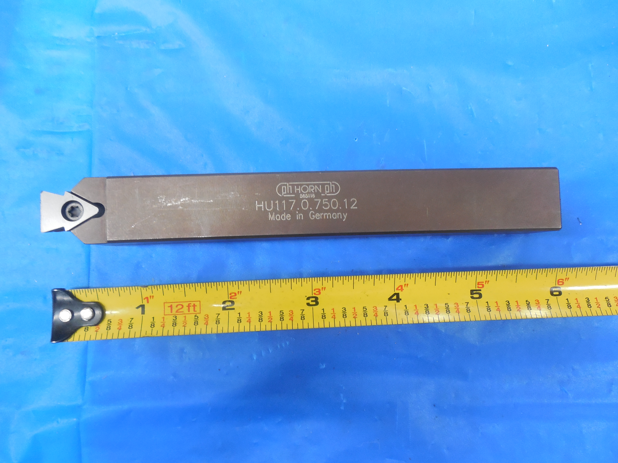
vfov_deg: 54.9
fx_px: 446
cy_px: 232
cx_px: 309
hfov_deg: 69.4
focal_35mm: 25
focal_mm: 4.5
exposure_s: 1/20
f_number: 3.3
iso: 400
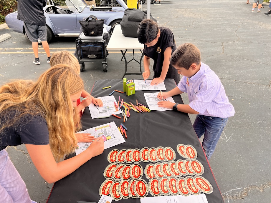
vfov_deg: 53.1
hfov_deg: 67.3
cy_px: 102
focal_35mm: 26
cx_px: 136
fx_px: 204
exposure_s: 1/132
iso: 32
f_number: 1.5
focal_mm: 5.7
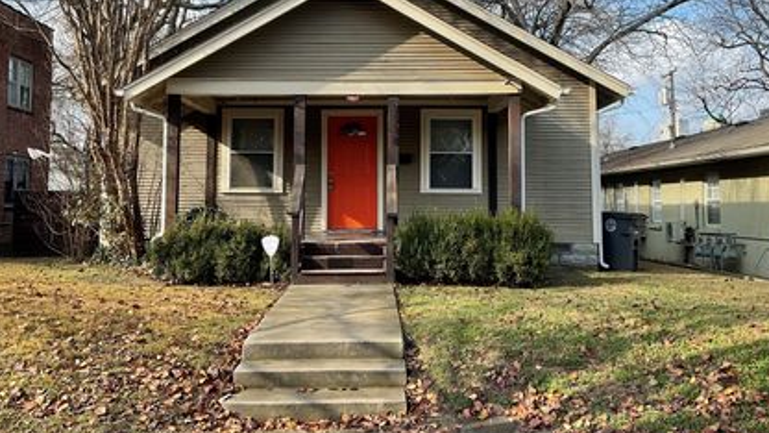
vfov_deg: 31.0
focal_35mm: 38
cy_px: 155
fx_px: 775
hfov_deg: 52.8
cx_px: 388
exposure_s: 1/674
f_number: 1.8
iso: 16
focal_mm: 3
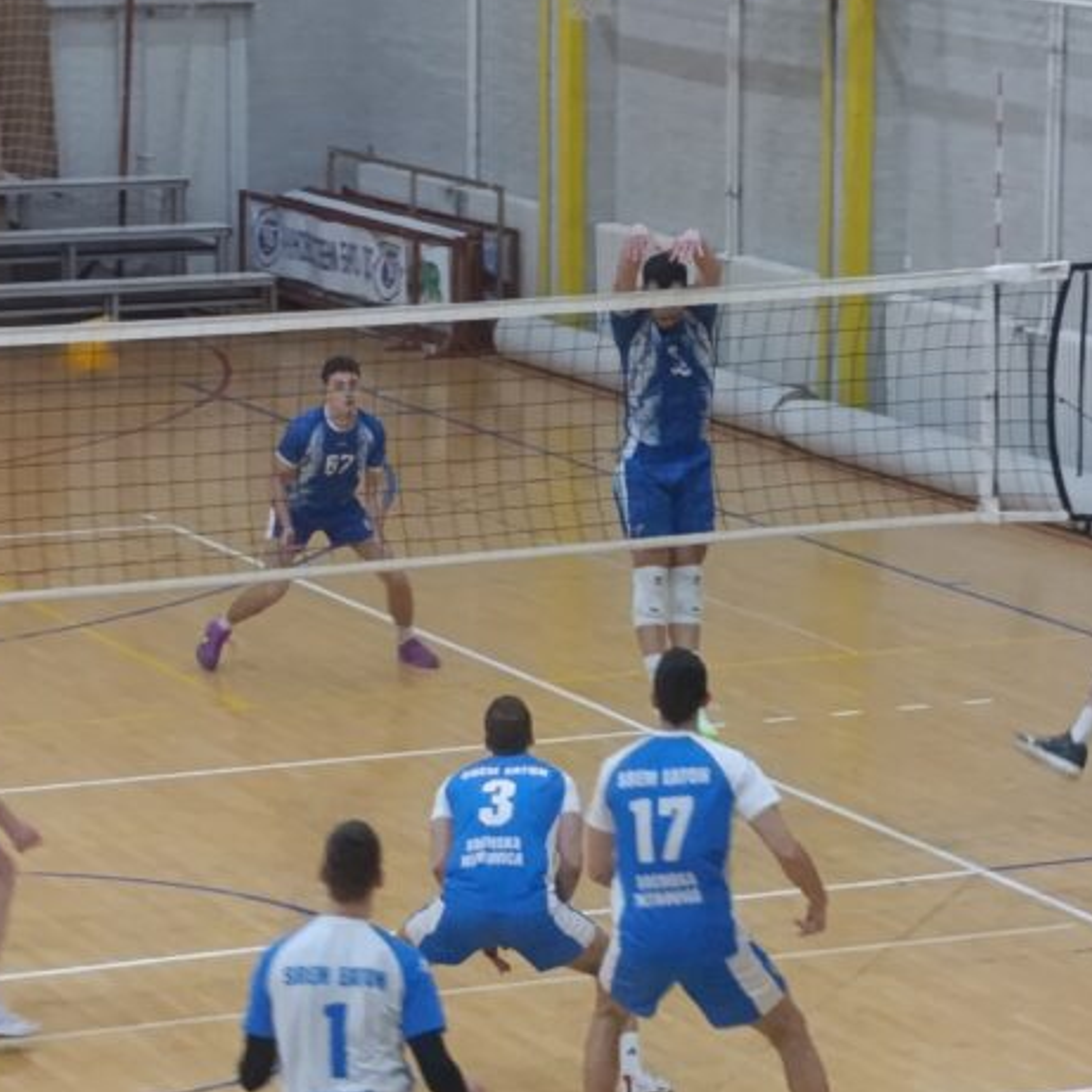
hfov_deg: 12.8
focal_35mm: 136
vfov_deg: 12.8
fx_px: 4854
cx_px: 576
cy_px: 611
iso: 800
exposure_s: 1/100
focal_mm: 6.14
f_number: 1.6
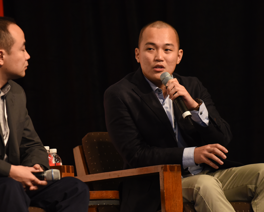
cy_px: 139
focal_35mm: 316
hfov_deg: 6.1
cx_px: 95
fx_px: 2469
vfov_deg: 4.9
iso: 1600
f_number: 3.5
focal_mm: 200
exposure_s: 1/60
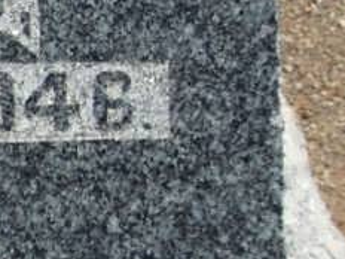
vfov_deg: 8.2
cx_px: -404
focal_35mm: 181
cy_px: 110
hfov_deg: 9.9
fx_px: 1804
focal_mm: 6.3
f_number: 8.2
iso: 80
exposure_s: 1/180
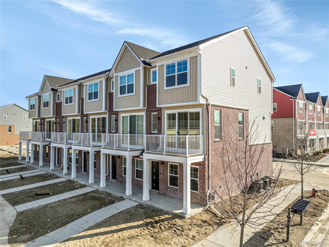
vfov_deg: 56.8
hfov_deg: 71.6
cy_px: 124
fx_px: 228
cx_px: 164
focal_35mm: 24
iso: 360
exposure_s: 1/320
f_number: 2.8
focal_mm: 12.29
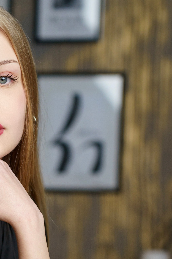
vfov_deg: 11.5
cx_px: -37
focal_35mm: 177
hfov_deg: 7.7
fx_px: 1269
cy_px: 257
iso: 500
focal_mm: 67
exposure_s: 1/160
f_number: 3.2
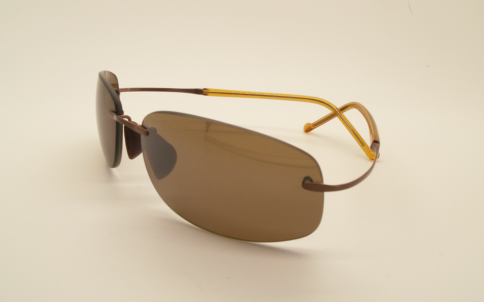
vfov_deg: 33.6
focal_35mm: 38
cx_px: 242
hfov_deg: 51.5
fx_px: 501
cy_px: 143
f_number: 5.6
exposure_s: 1/125
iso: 100
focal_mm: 5.86
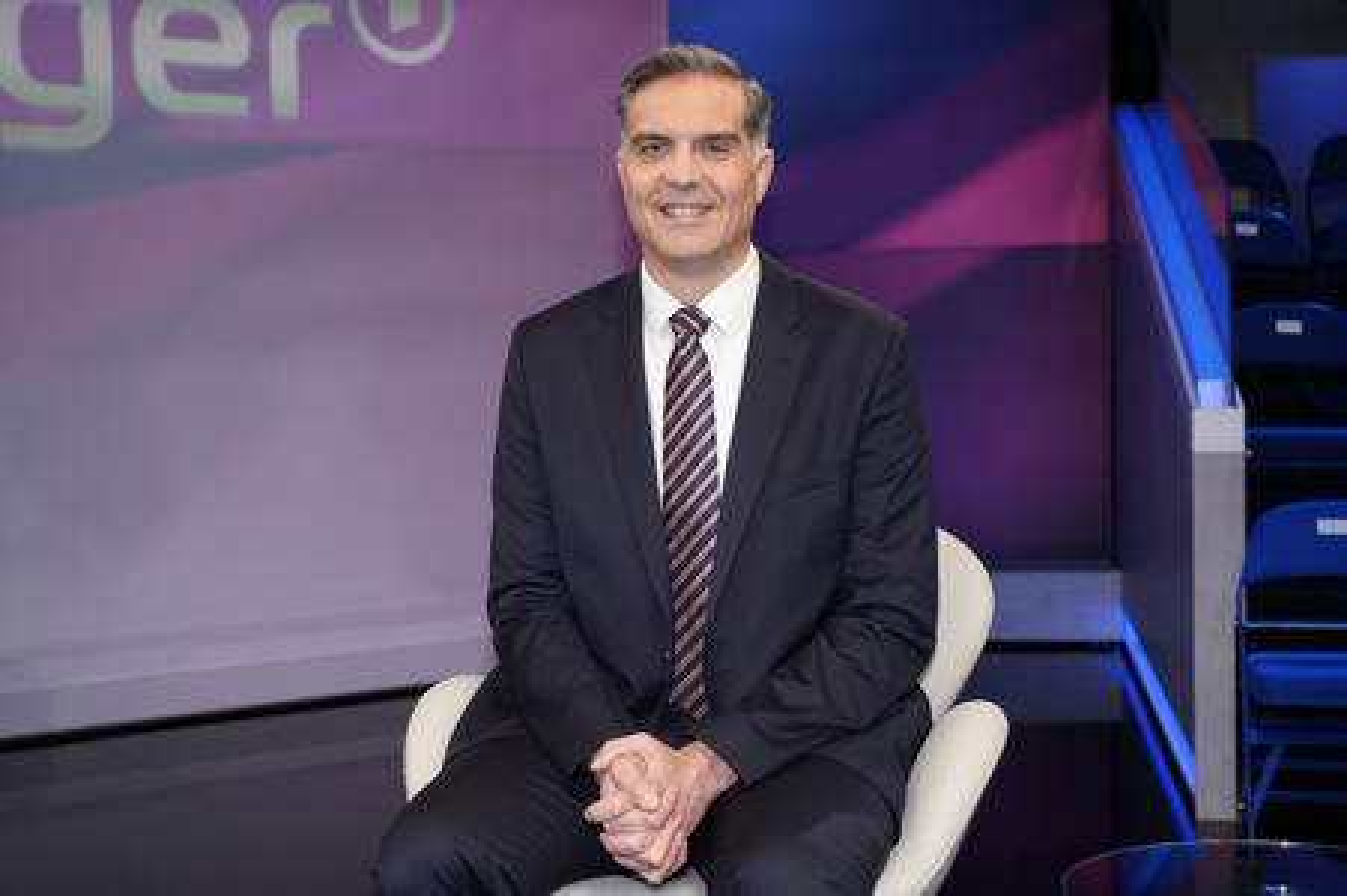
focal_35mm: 46
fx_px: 1720
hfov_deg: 42.8
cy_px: 448
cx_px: 674
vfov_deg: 29.2
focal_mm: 46
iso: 2000
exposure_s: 1/160
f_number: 5
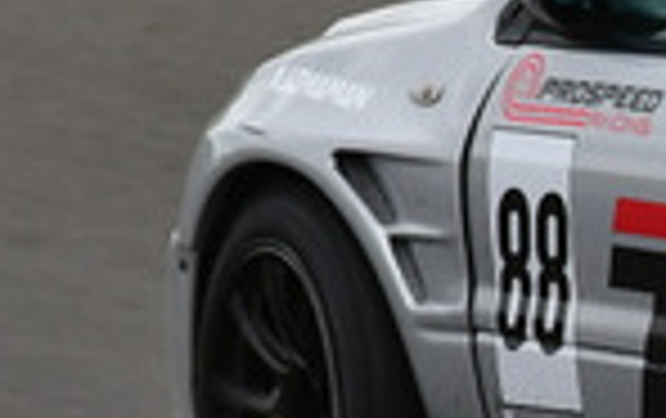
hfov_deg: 0.6
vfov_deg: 0.4
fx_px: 61406
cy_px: 144
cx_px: 1364
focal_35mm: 3378
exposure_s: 1/640
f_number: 11
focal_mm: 410
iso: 800
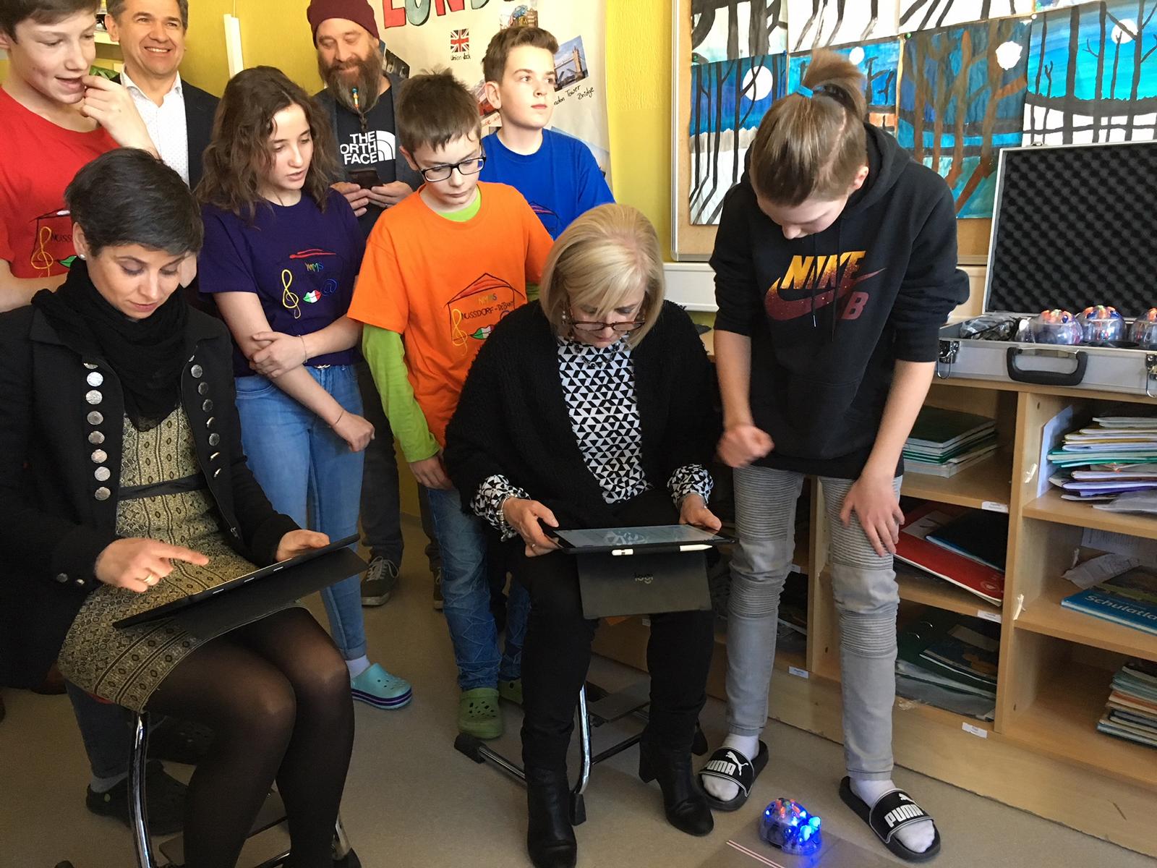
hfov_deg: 61.7
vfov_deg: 48.2
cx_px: 578
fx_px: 969
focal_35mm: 29
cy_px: 434
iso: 250
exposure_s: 1/33
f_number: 2.2
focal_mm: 4.15
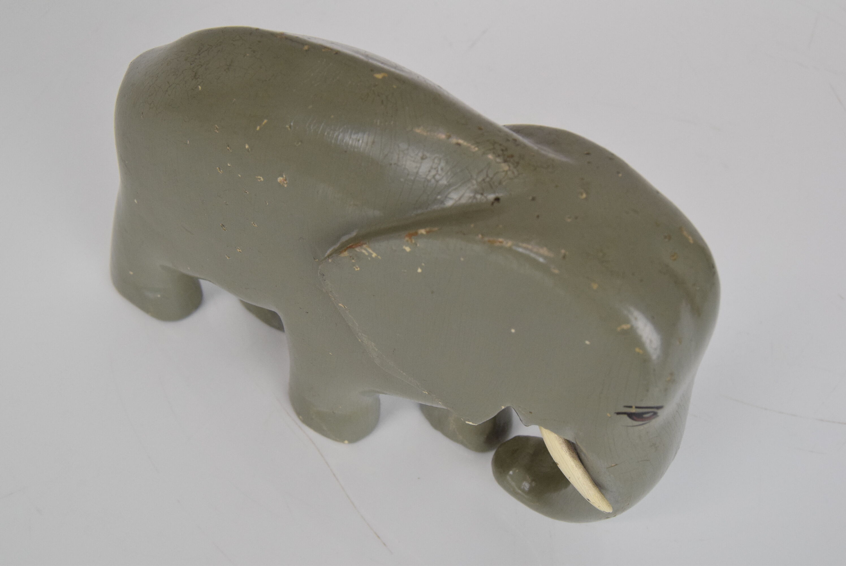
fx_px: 917
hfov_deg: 49.5
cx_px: 423
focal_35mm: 39
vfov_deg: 34.3
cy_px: 283
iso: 1600
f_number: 8
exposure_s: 1/250
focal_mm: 26
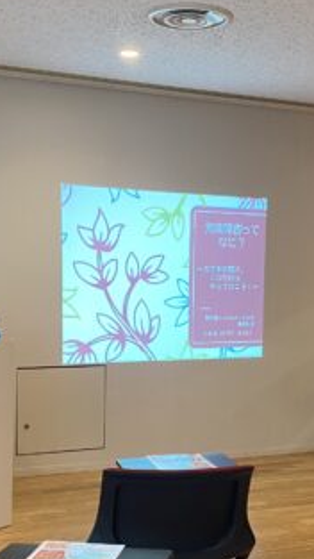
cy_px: 352
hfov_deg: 20.7
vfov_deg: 35.8
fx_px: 859
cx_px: 178
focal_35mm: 58
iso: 100
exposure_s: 1/50
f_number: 1.8
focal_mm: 4.25
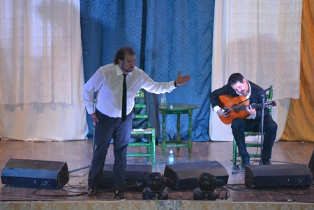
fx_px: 1897
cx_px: 157
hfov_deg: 9.5
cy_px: 105
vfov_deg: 6.3
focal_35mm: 218
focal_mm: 145
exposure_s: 1/60
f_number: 5
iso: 2800
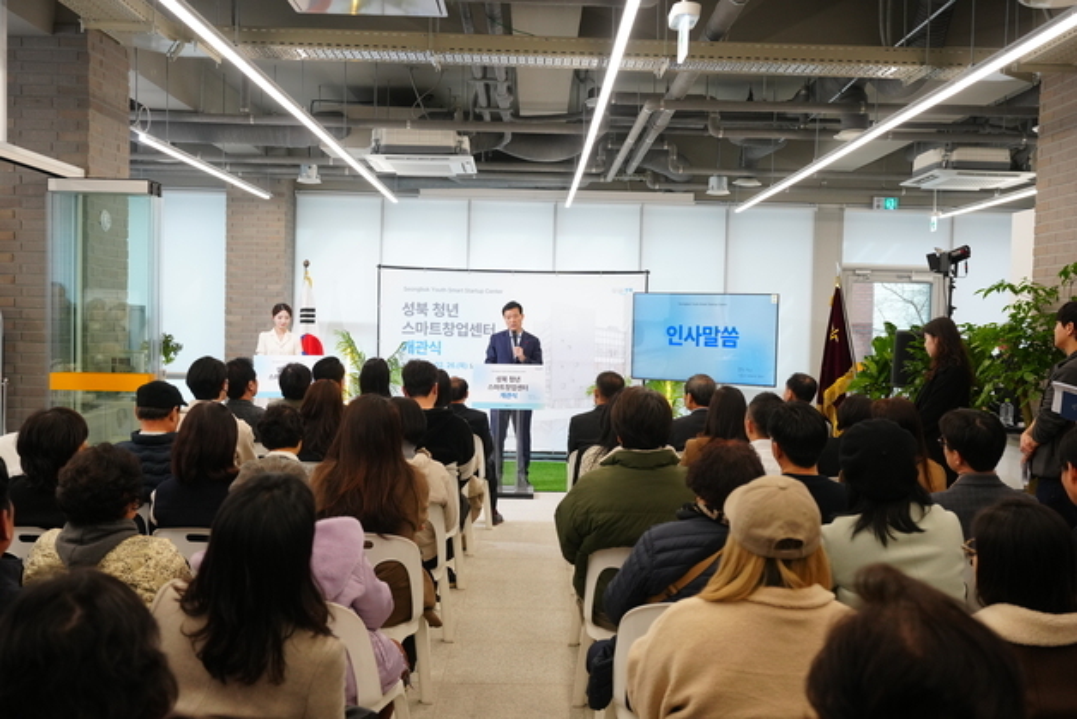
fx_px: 1047
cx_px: 538
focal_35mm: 35
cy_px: 360
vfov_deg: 37.9
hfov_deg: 54.4
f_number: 4
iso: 1600
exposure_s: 1/500
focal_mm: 35
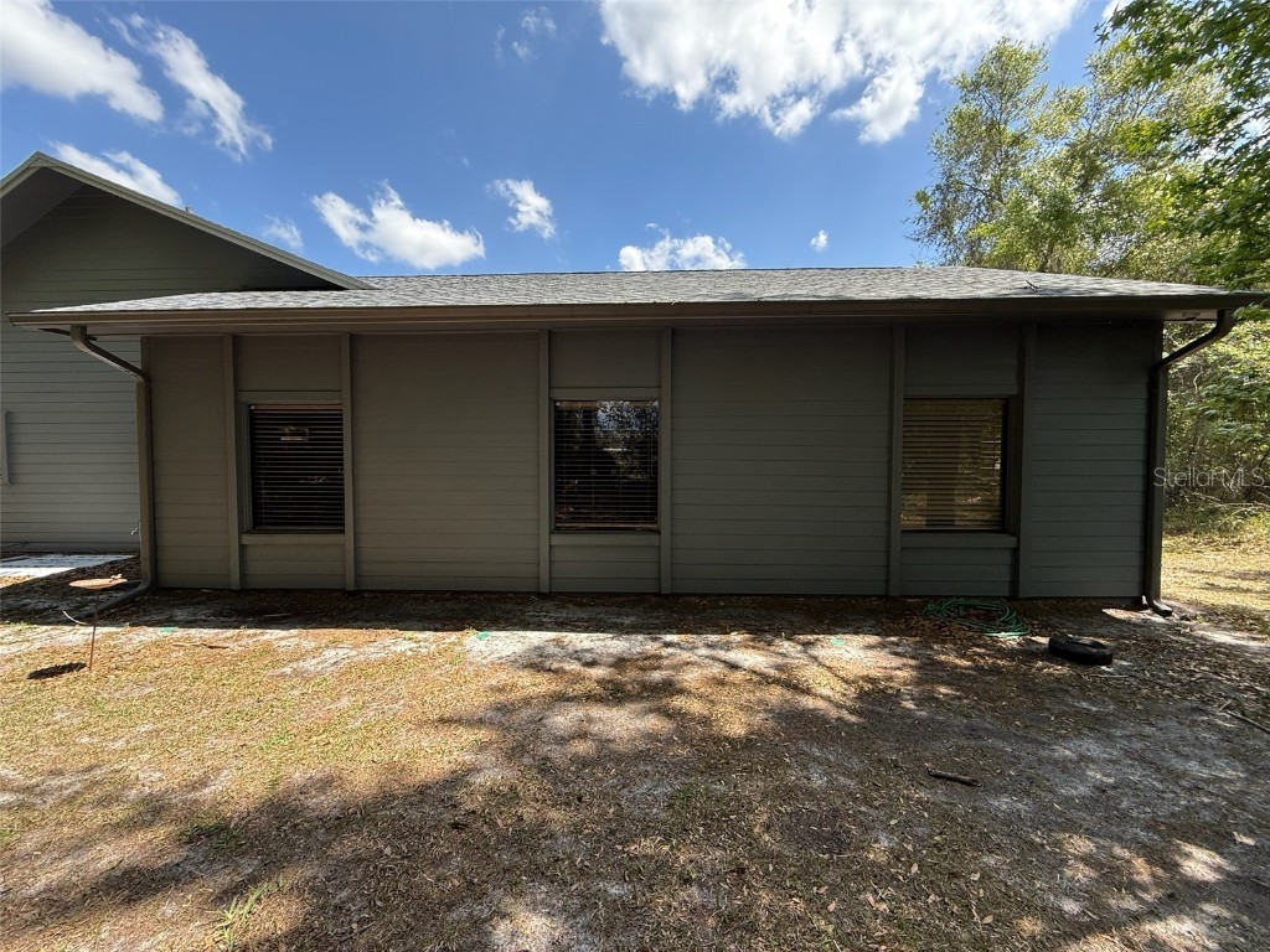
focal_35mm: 14
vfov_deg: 85.7
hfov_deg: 102.1
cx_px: 635
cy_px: 476
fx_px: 514
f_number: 2.2
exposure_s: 1/672
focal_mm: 2.22
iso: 50
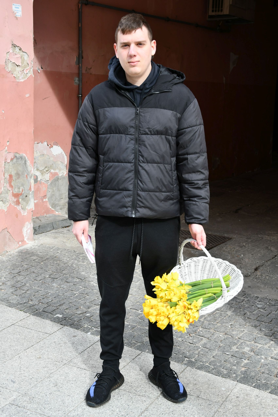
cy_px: 208
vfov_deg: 41.1
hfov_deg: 28.1
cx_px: 139
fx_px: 556
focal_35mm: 48
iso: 200
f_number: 6.3
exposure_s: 1/250
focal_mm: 32
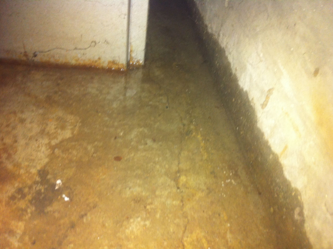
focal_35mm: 35
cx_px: 166
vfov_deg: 40.6
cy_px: 124
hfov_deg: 52.7
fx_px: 336
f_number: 2.8
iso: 160
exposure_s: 1/15
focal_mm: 3.85
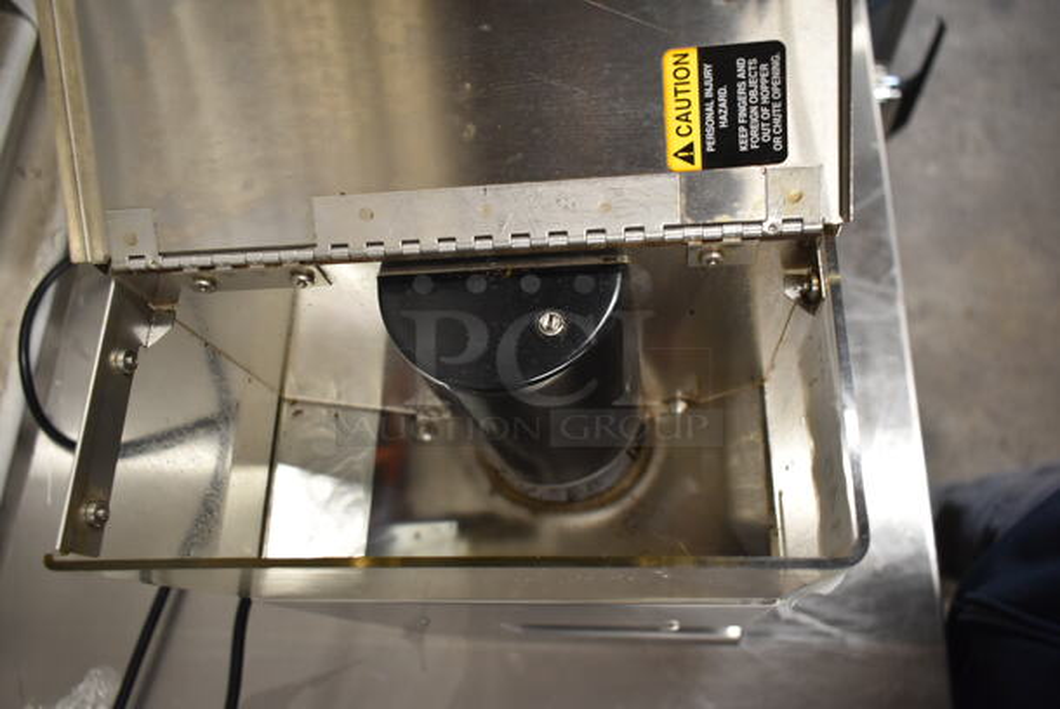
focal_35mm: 27
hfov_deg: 67.3
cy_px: 354
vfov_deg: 48.0
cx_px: 530
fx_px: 796
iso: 900
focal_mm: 18
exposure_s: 1/30
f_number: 3.5
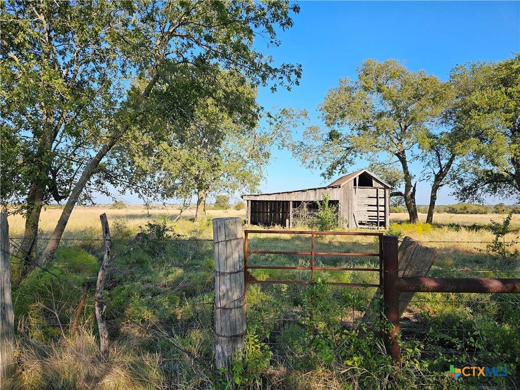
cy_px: 195
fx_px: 346
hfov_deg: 73.9
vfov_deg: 58.9
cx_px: 260
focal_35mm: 23
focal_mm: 6.3
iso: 20
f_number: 1.7
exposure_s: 1/719
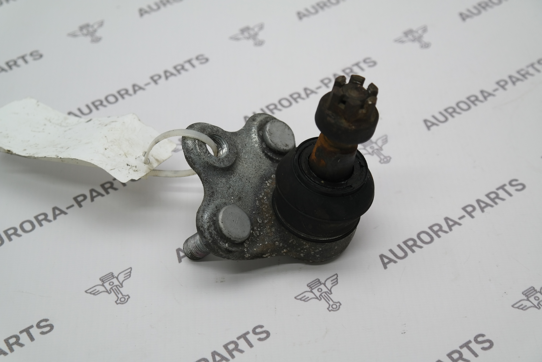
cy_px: 181
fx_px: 963
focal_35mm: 64
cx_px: 271
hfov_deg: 31.4
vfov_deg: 21.2
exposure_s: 1/80
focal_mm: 42
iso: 200
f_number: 5
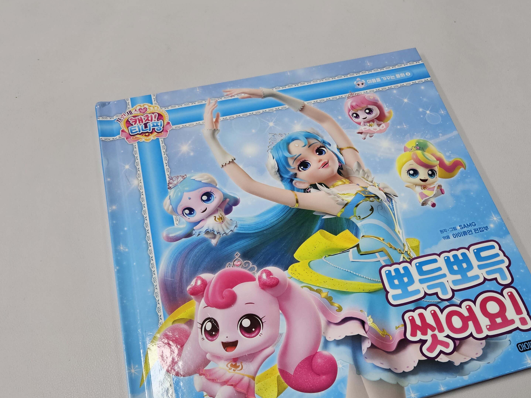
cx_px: 307
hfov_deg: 56.5
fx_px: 491
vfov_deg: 43.9
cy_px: 240
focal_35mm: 32
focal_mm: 5.4
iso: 160
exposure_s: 1/207
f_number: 1.8
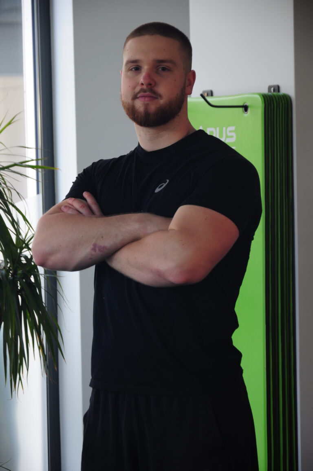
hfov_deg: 10.1
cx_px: 156
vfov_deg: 15.2
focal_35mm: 135
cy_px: 236
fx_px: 1765
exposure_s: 1/40
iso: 200
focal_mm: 90
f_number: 5.6
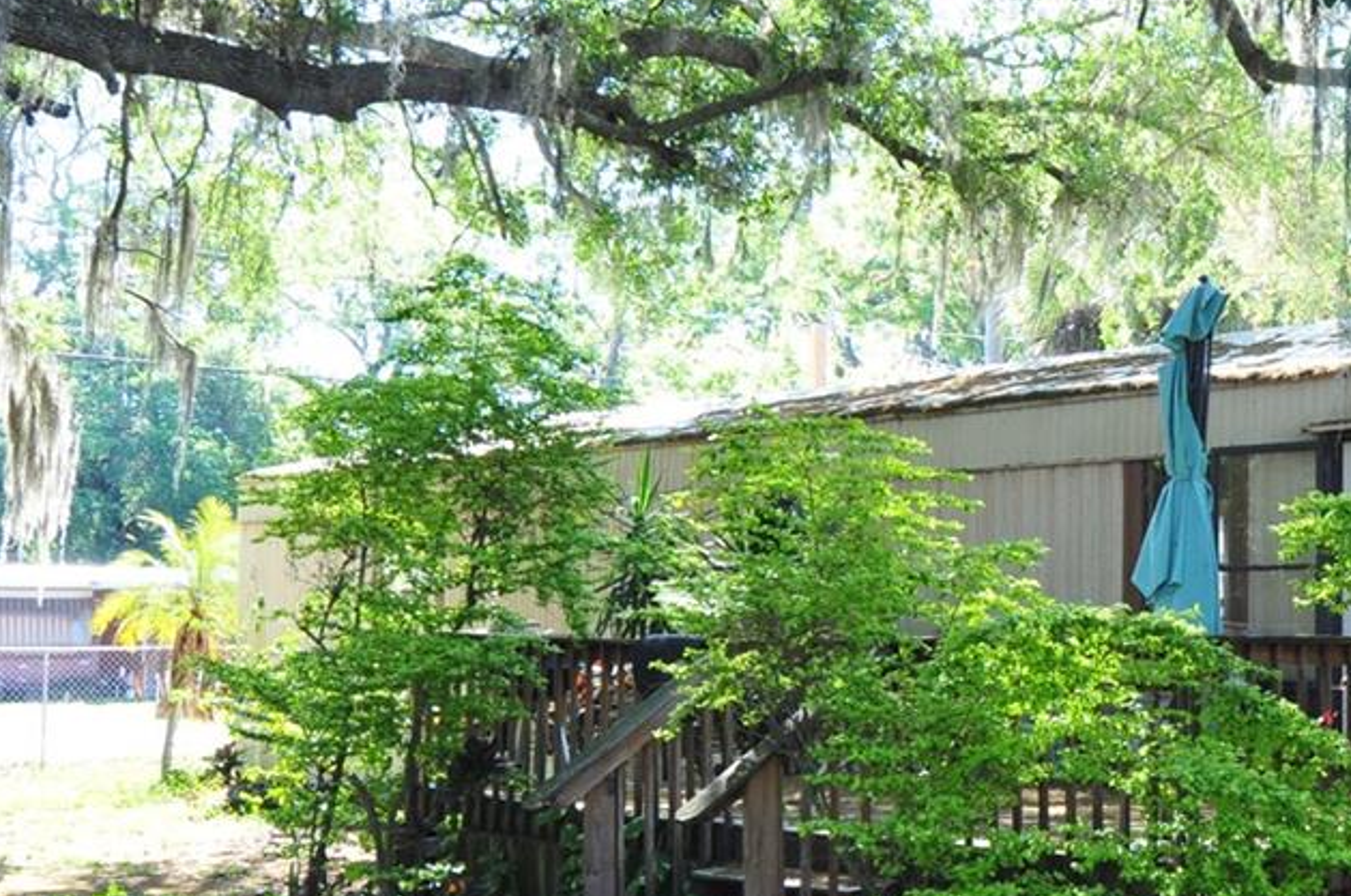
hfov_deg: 32.8
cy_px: 557
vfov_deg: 23.5
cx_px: 1261
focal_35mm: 57
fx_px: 2145
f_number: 8
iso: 400
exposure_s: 1/80
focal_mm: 15
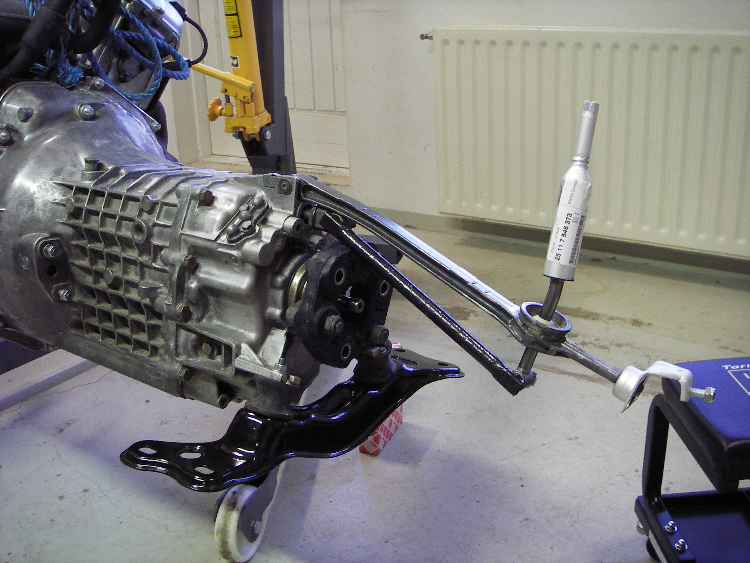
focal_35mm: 38
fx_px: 823
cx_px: 375
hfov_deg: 49.0
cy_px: 282
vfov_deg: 37.7
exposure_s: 1/4
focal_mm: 6.3
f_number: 3.3
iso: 125
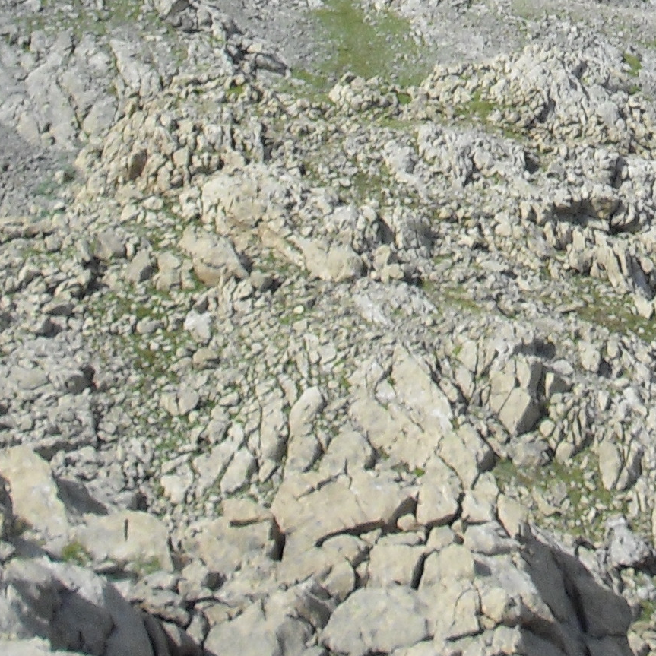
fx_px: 3045
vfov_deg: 11.8
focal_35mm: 142
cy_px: -316
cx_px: 848
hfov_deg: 12.0
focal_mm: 6.2
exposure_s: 1/200
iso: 100
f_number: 8
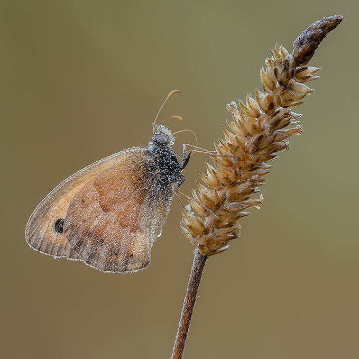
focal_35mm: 346
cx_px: 180
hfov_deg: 5.1
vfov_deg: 5.1
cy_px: 265
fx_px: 4060
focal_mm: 180
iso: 100
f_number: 13
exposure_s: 1/2.5
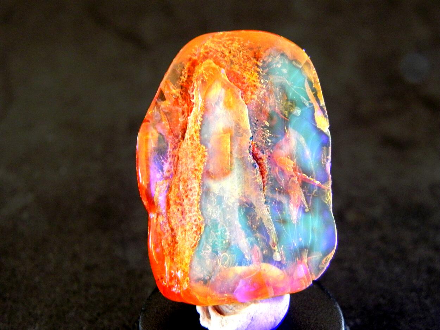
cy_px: 165
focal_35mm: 58
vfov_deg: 25.2
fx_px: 737
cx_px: 220
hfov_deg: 33.2
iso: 400
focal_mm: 10.3
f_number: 3.5
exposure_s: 1/12
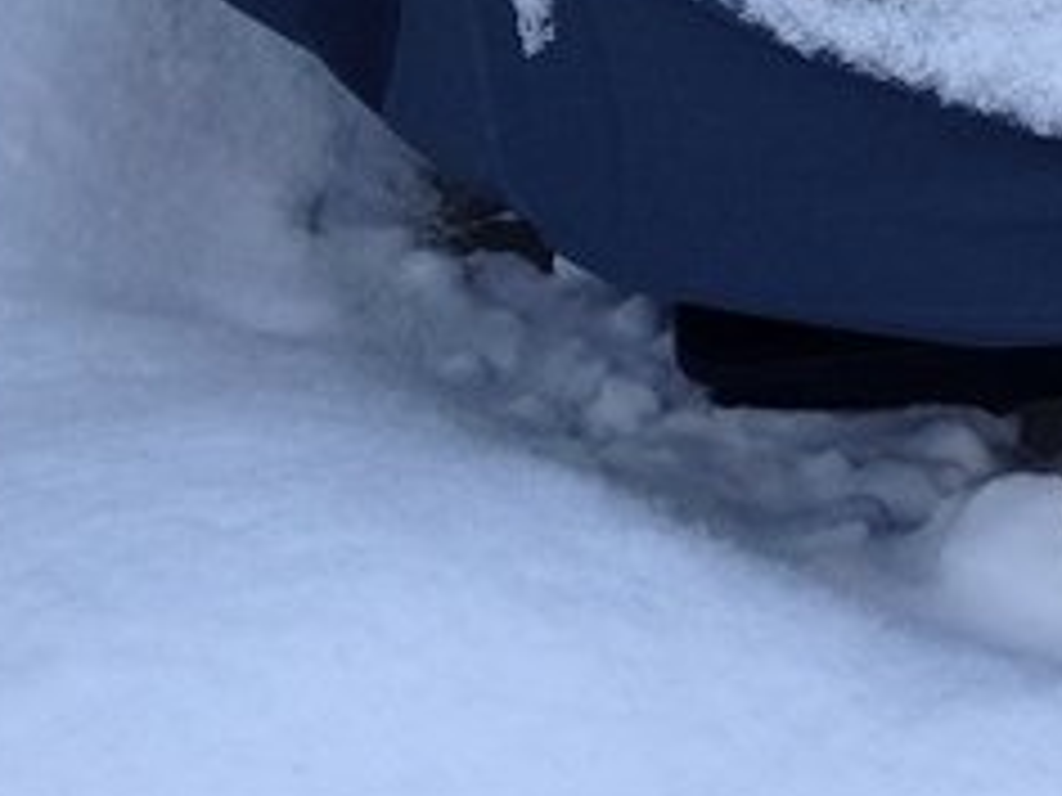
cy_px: -299
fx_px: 3007
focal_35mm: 98
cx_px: 1148
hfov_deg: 19.3
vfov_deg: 14.3
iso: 50
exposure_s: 1/542
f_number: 2.4
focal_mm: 4.12
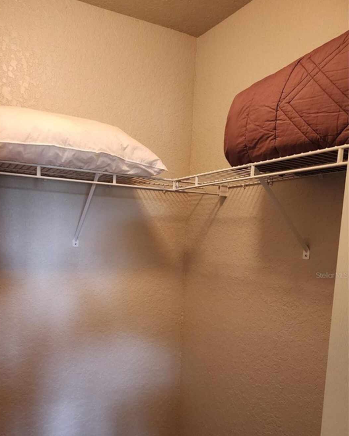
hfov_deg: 49.6
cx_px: 138
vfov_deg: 59.6
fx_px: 374
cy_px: 275
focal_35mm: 29
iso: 640
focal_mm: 6.4
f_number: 1.8
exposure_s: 1/60
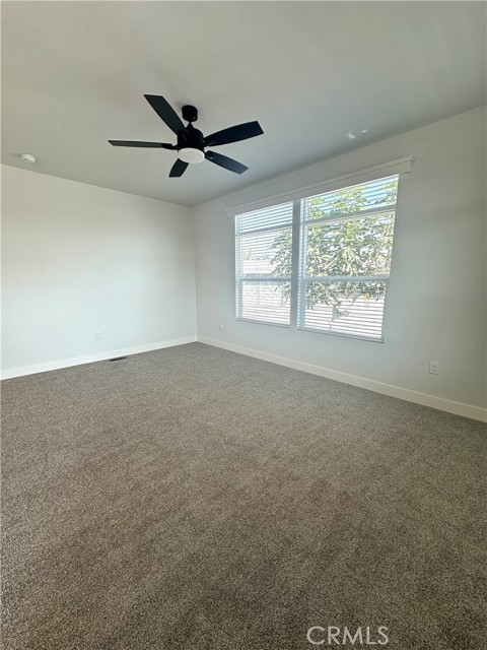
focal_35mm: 14
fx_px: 263
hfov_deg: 85.7
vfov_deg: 102.1
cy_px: 325
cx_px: 244
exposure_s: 1/155
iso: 40
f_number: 2.2
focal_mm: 2.22
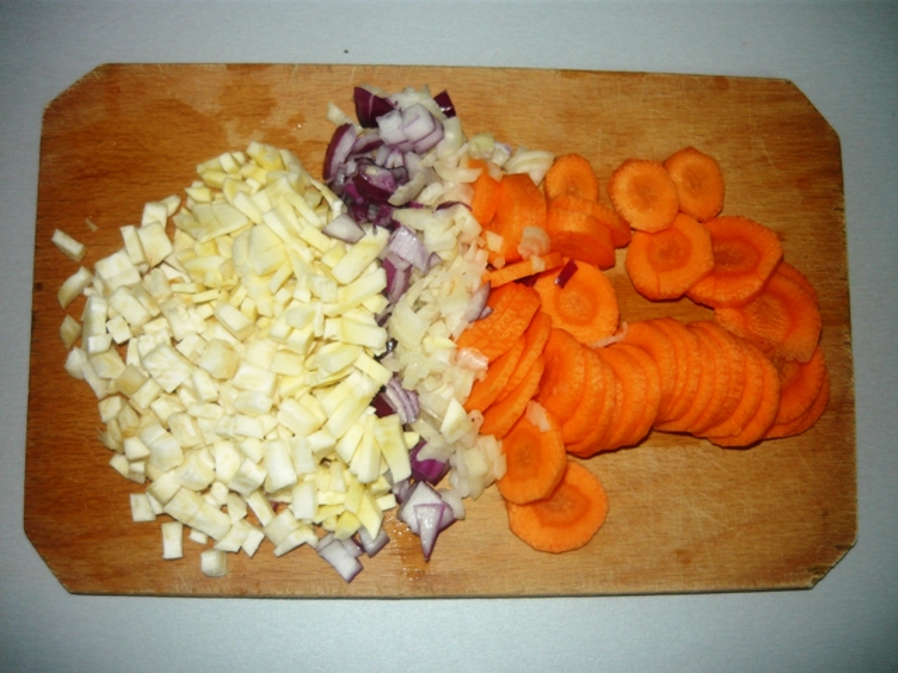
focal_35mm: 33
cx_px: 449
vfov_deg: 42.9
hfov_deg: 55.4
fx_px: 856
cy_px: 336
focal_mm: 5.5
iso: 100
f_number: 2.8
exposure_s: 1/30
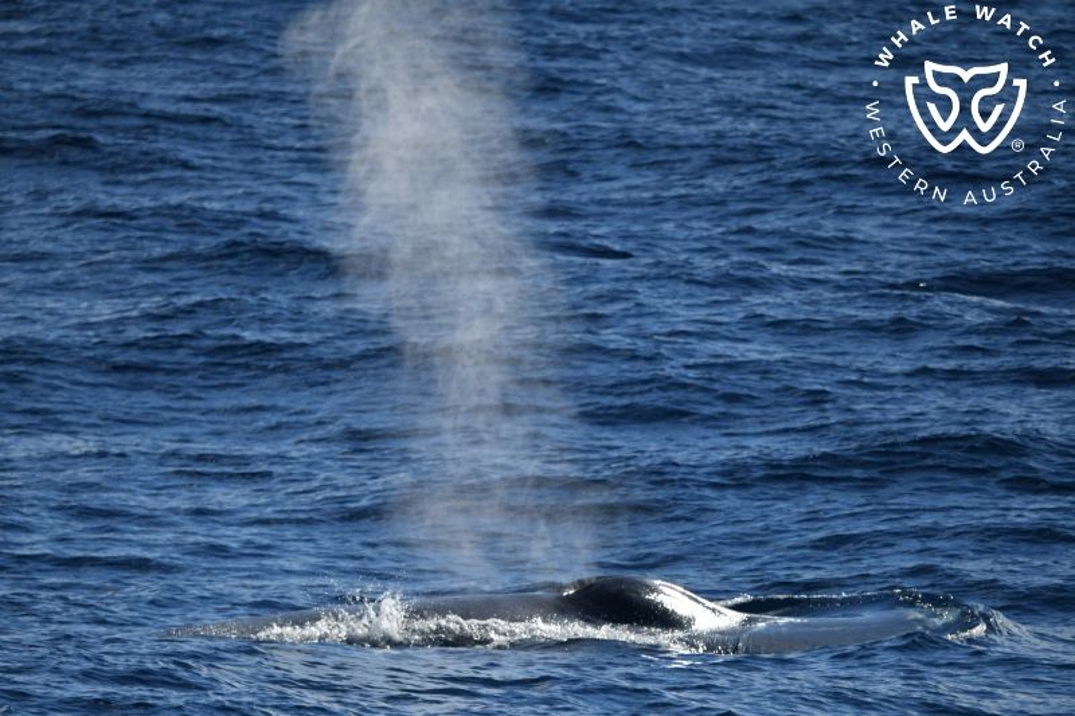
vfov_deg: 2.9
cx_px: 538
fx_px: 14329
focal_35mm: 480
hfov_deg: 4.3
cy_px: 358
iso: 640
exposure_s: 1/8000
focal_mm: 480
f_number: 6.3
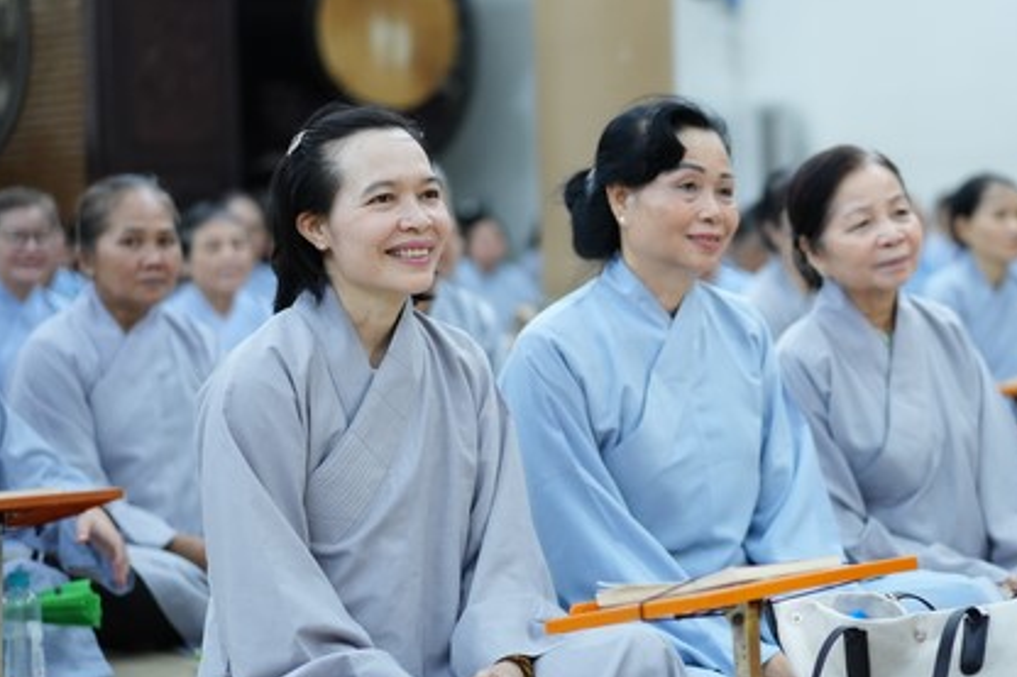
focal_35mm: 86
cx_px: 733
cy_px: 331
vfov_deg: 15.9
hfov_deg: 23.5
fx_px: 2428
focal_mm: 55
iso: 3200
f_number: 1.8
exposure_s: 1/320
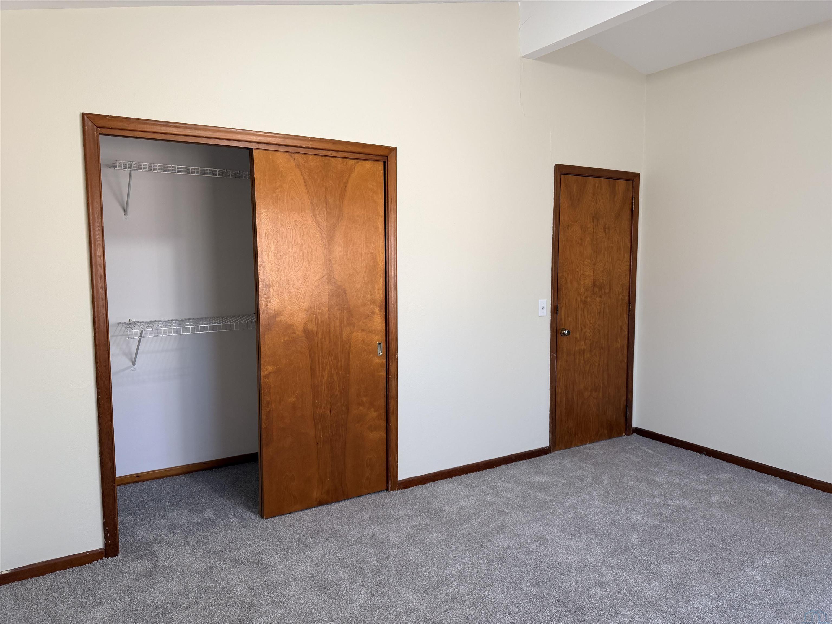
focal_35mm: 24
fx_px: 577
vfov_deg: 56.8
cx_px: 416
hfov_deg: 71.6
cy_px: 312
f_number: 1.78
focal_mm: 6.76
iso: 160
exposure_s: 1/60
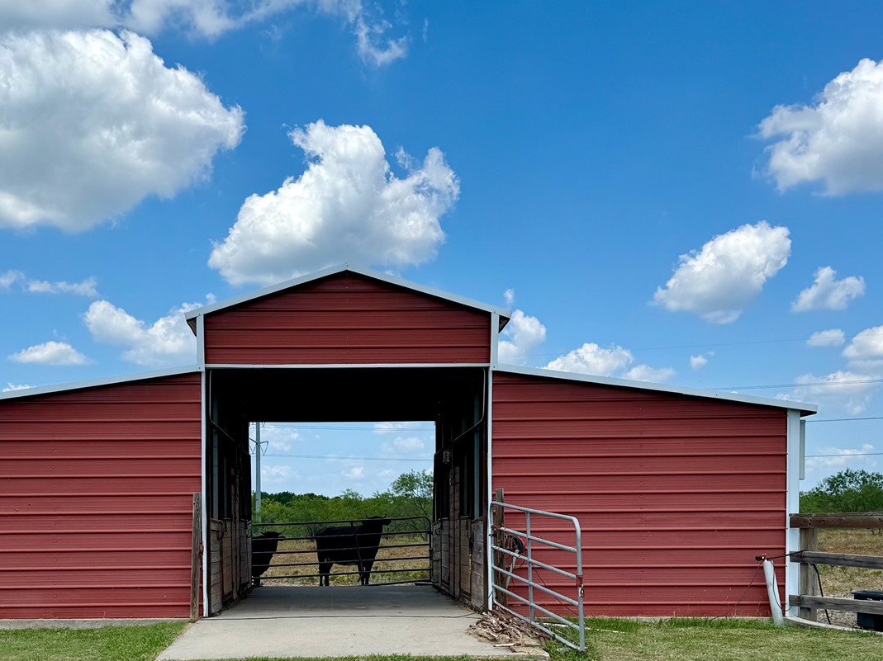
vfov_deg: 30.7
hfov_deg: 40.9
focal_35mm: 46
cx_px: 327
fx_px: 1173
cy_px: 538
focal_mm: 6.76
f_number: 1.78
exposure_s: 1/4608
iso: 80
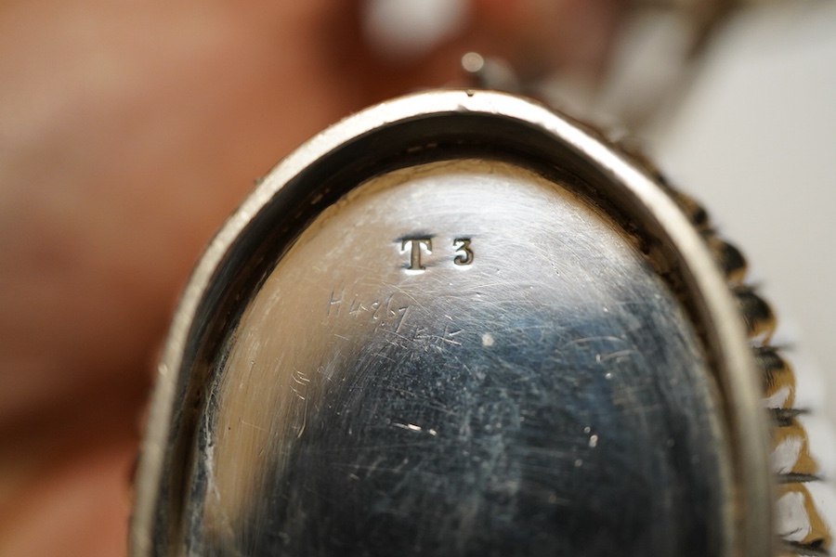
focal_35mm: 45
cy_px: 278
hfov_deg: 43.6
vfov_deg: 29.9
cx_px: 418
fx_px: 1045
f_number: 3.5
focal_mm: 30
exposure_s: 1/125
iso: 1250
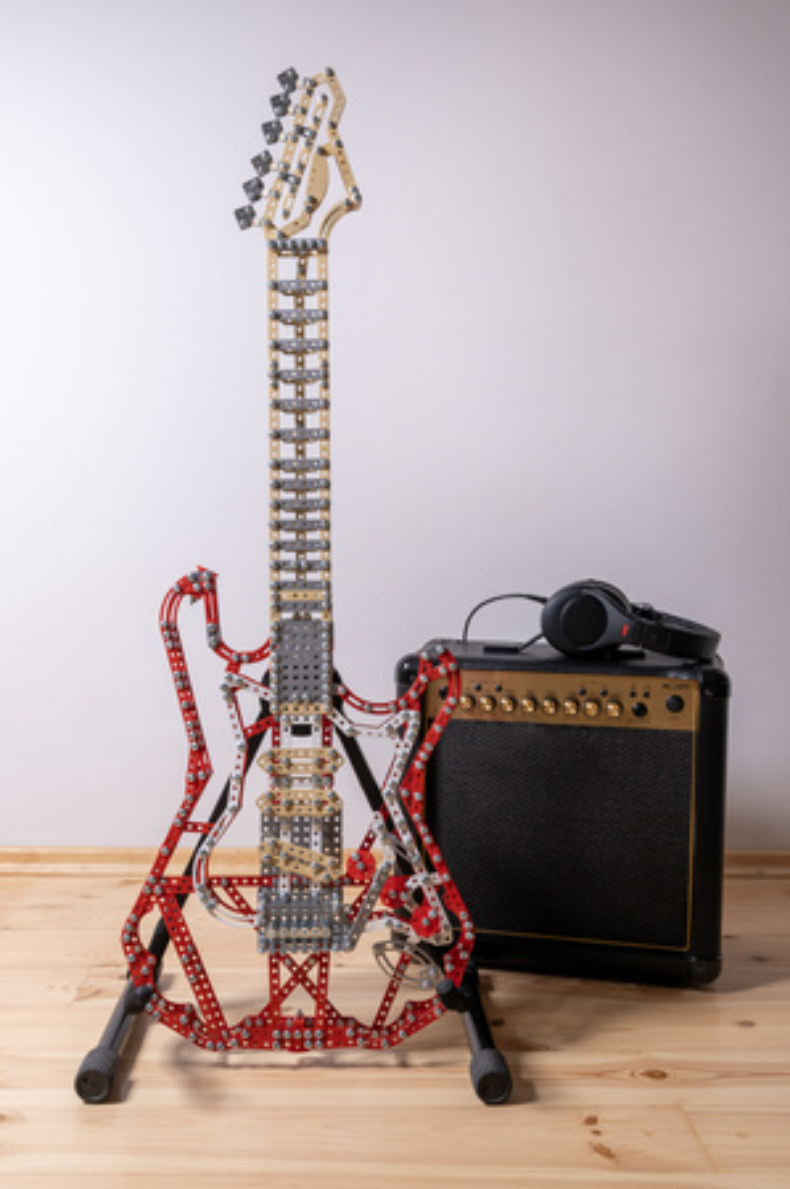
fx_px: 1188
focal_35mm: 36
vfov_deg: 53.2
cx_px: 395
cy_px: 594
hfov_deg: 36.8
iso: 500
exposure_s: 1/125
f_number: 13
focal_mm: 36
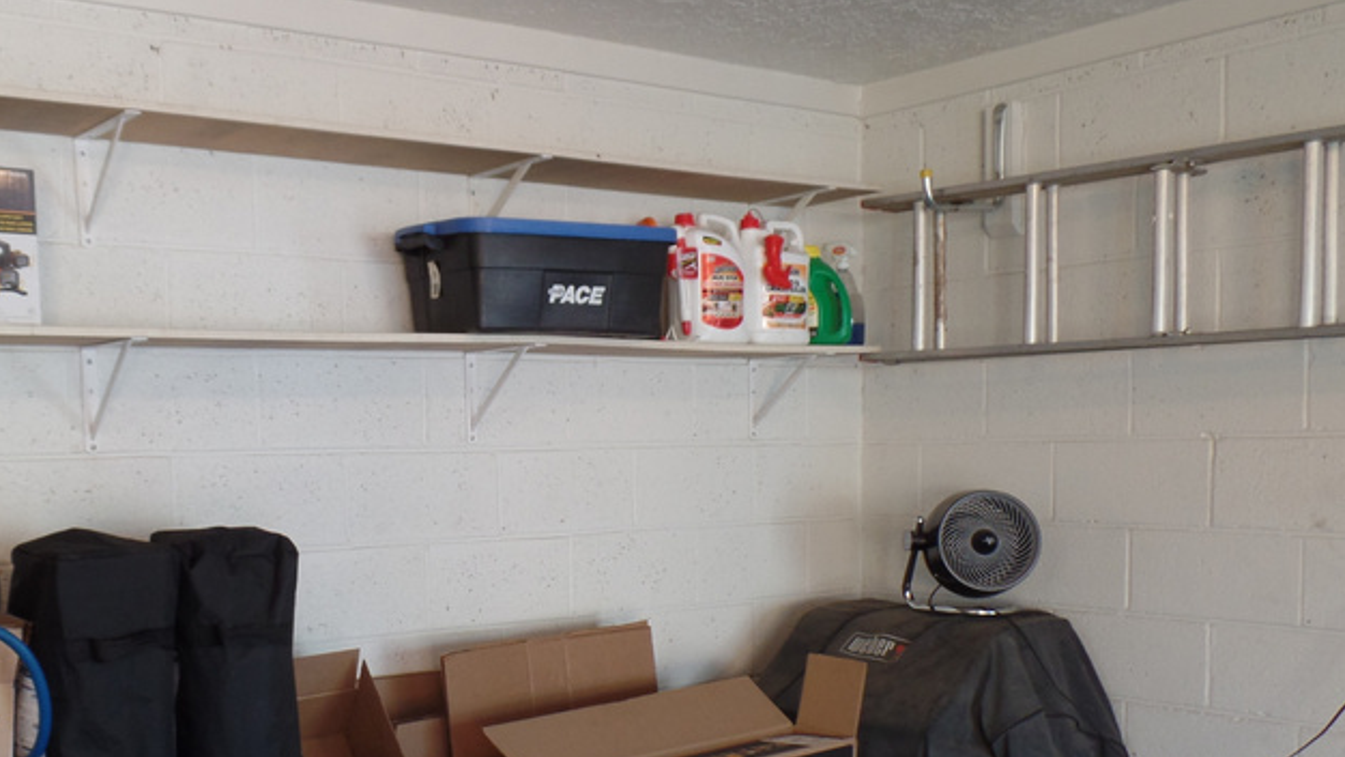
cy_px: 559
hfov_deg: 48.8
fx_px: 1462
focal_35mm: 41
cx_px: 475
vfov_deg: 28.6
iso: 100
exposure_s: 1/30
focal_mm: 4.1
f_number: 2.8
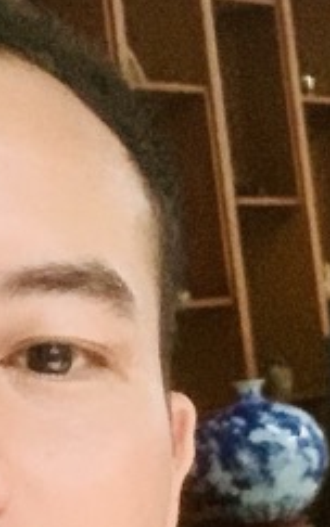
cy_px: 299
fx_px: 2057
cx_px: 113
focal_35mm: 143
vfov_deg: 14.6
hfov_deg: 9.2
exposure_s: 1/33
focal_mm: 2.87
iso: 320
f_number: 2.2
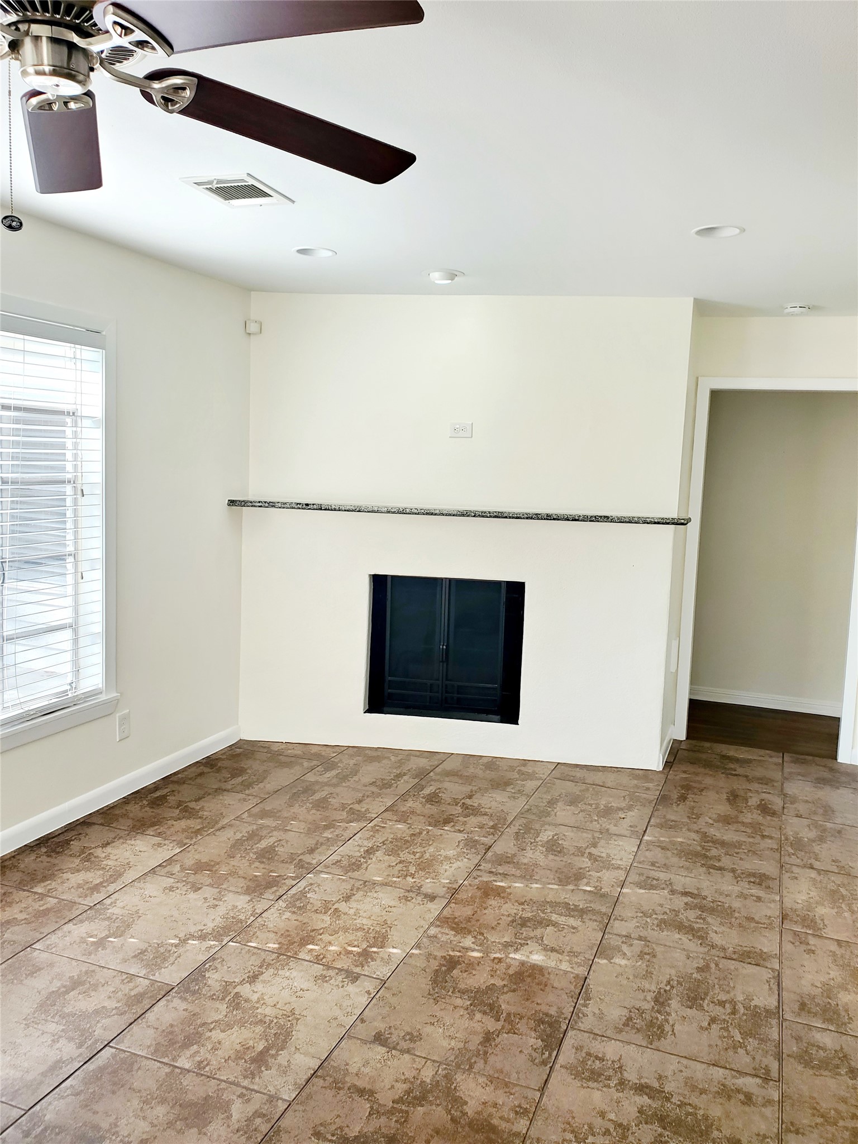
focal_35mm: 26
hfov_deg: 53.1
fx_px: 859
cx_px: 429
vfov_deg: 67.3
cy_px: 572
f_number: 2.4
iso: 64
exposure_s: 1/120
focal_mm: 4.3
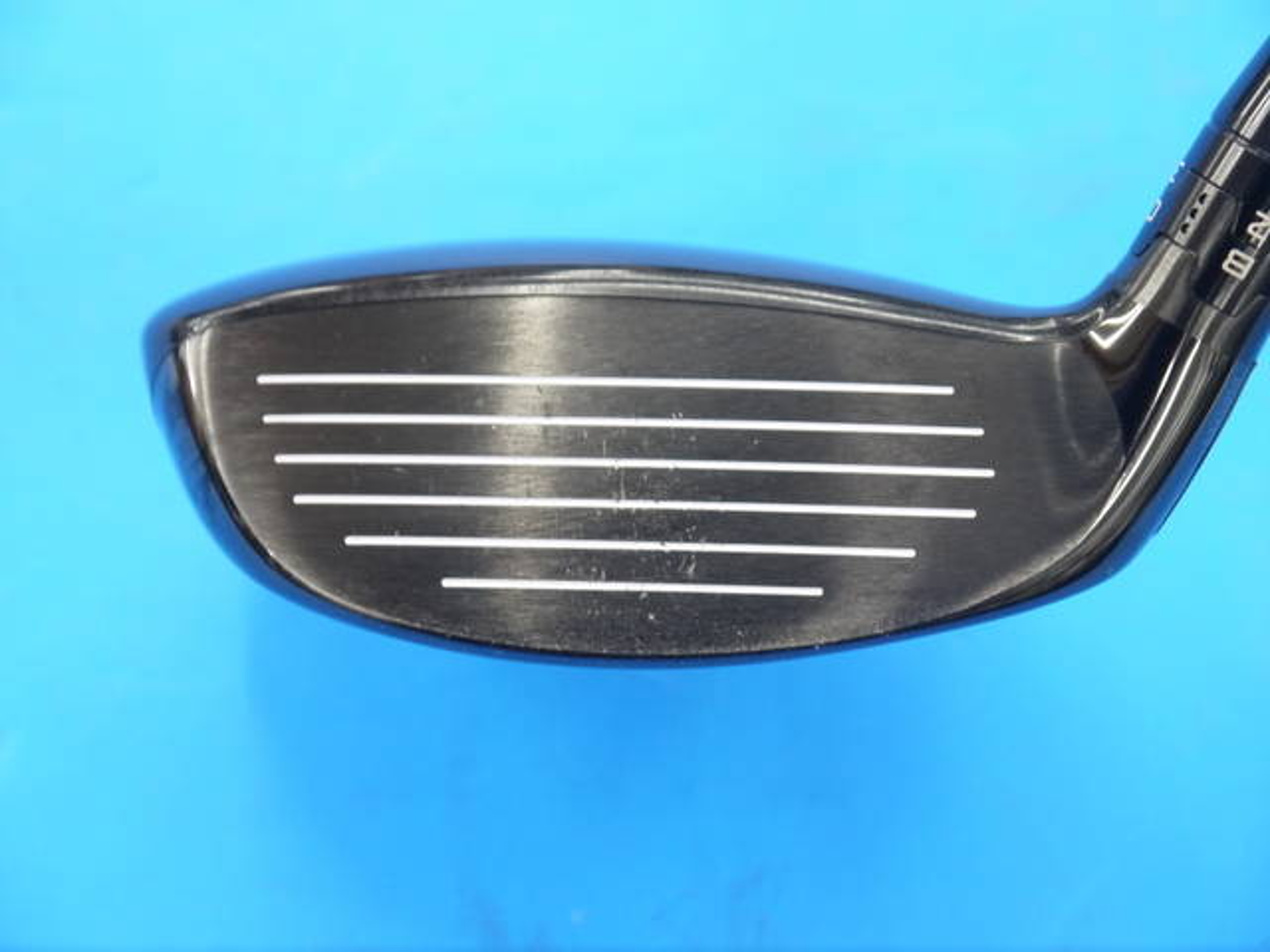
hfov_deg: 25.0
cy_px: 476
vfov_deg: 18.9
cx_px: 635
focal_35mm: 78
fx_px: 2862
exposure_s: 1/60
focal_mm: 39
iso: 800
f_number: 5.5
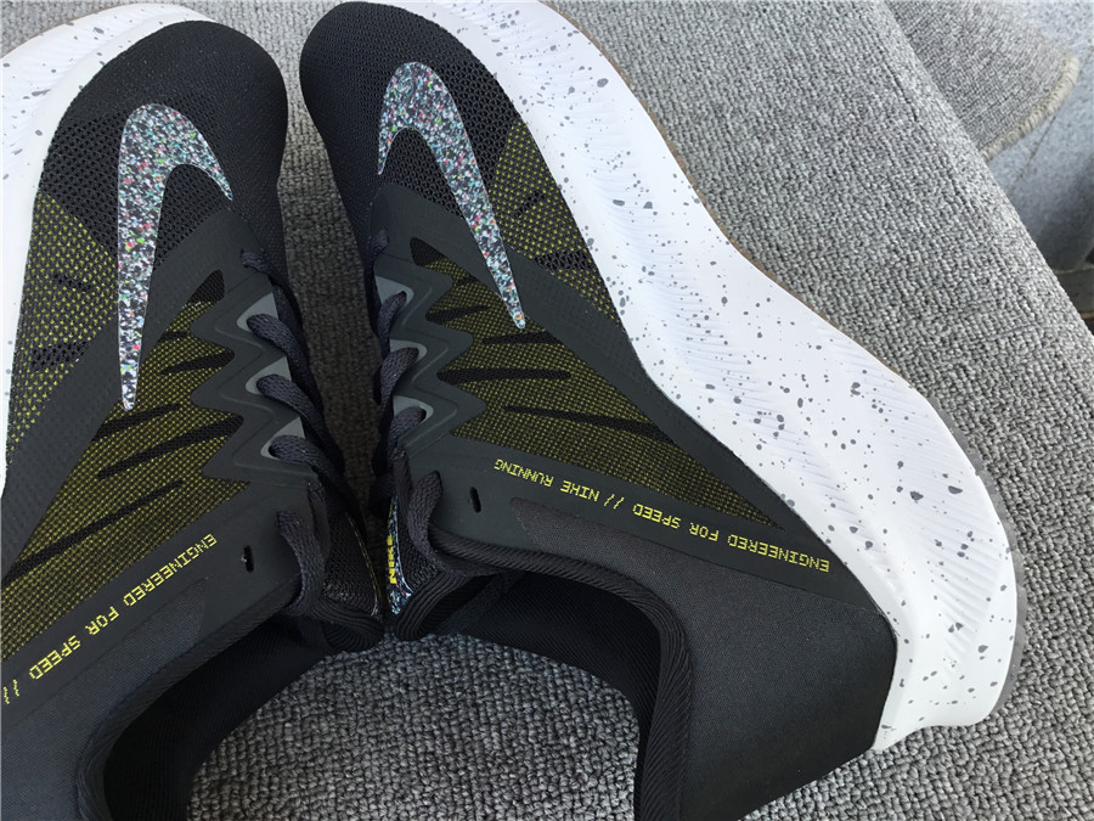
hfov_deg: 58.4
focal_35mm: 31
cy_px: 410
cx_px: 547
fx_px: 980
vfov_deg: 45.4
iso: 25
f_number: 2.4
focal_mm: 3.3
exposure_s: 1/154
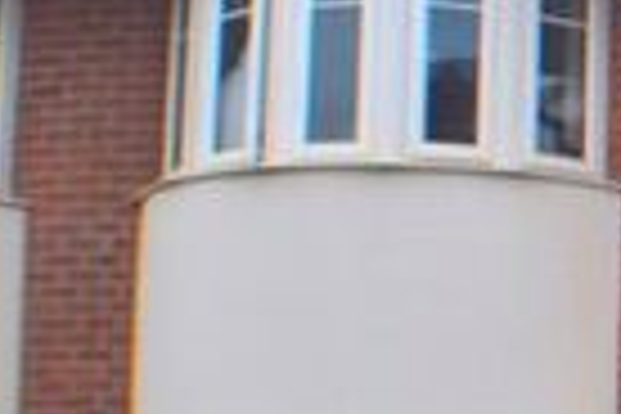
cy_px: 286
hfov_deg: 10.3
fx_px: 3139
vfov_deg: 7.5
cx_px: 1292
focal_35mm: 182
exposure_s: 1/500
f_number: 11
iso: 360
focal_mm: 24
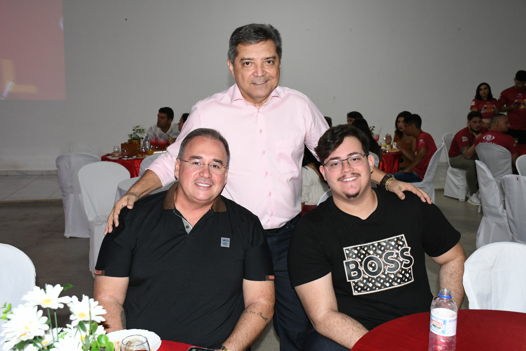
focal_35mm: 39
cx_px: 263
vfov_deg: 34.2
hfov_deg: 49.6
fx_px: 570
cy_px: 176
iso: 1600
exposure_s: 1/100
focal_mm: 26
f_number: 5.6
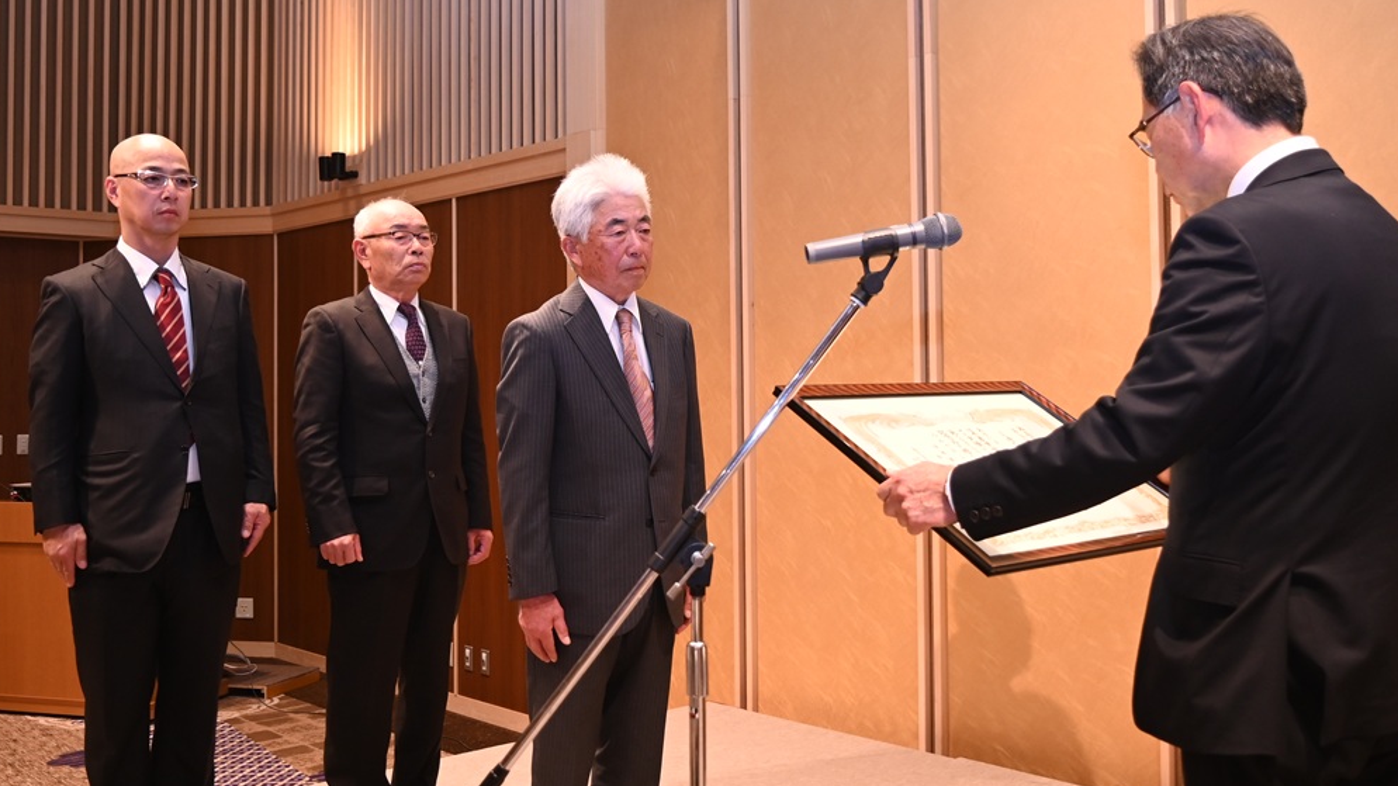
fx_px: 1409
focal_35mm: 38
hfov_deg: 52.8
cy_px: 335
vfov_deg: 31.1
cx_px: 724
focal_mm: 23
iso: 900
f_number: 3.8
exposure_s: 1/60
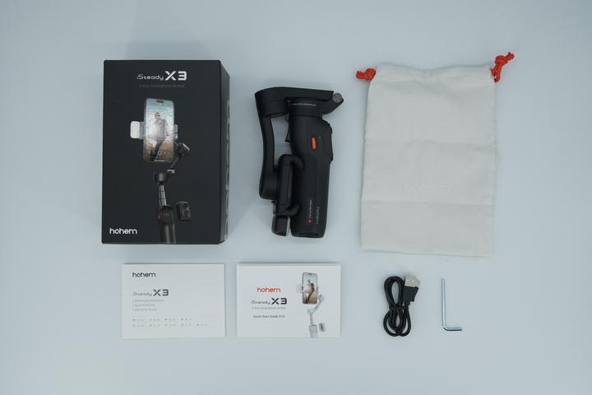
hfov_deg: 49.6
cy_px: 198
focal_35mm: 39
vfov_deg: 34.2
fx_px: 641
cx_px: 296
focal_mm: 26
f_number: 4
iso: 1250
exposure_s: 1/320
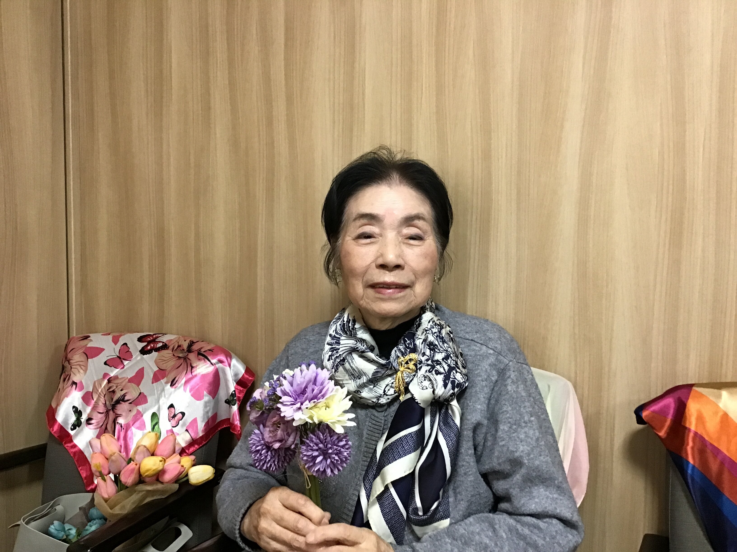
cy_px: 276
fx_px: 660
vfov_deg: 45.4
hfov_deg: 58.4
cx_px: 368
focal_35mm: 31
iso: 125
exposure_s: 1/30
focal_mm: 3.3
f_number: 2.4
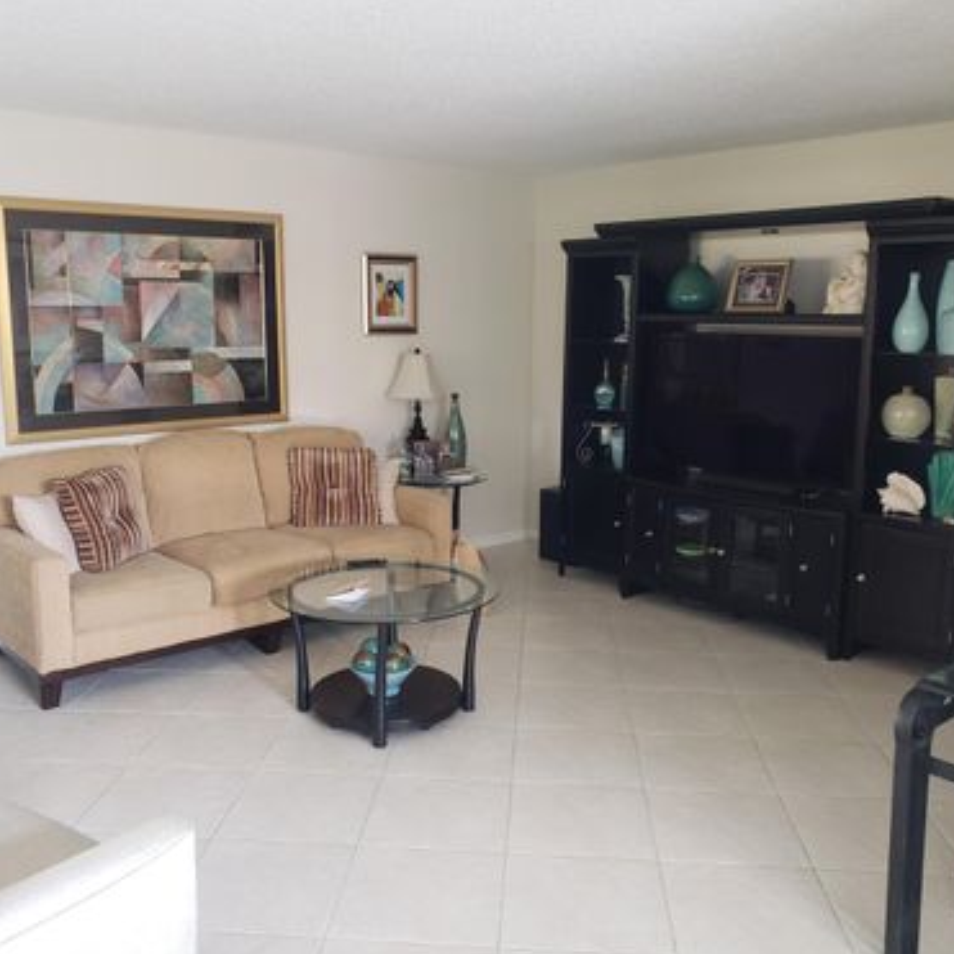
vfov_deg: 52.5
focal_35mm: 31
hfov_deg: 52.5
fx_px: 967
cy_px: 477
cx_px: 476
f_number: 2.4
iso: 250
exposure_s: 1/26
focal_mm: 4.3
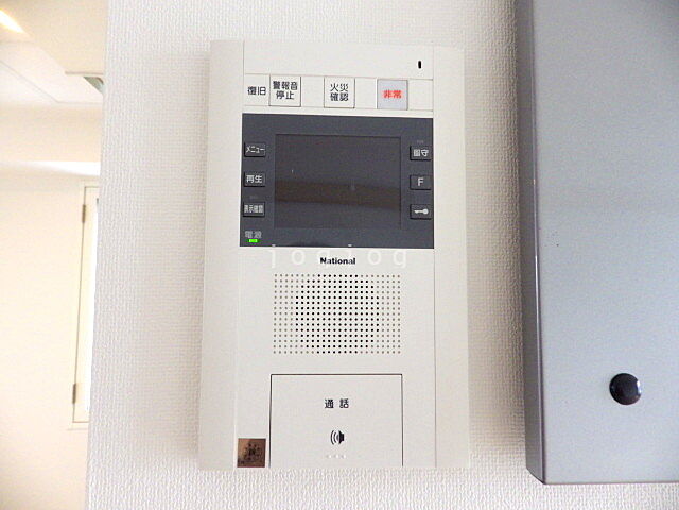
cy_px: 255
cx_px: 340
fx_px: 432
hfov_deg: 76.4
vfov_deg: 61.1
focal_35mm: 22
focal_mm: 4
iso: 200
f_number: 3.1
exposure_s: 1/45
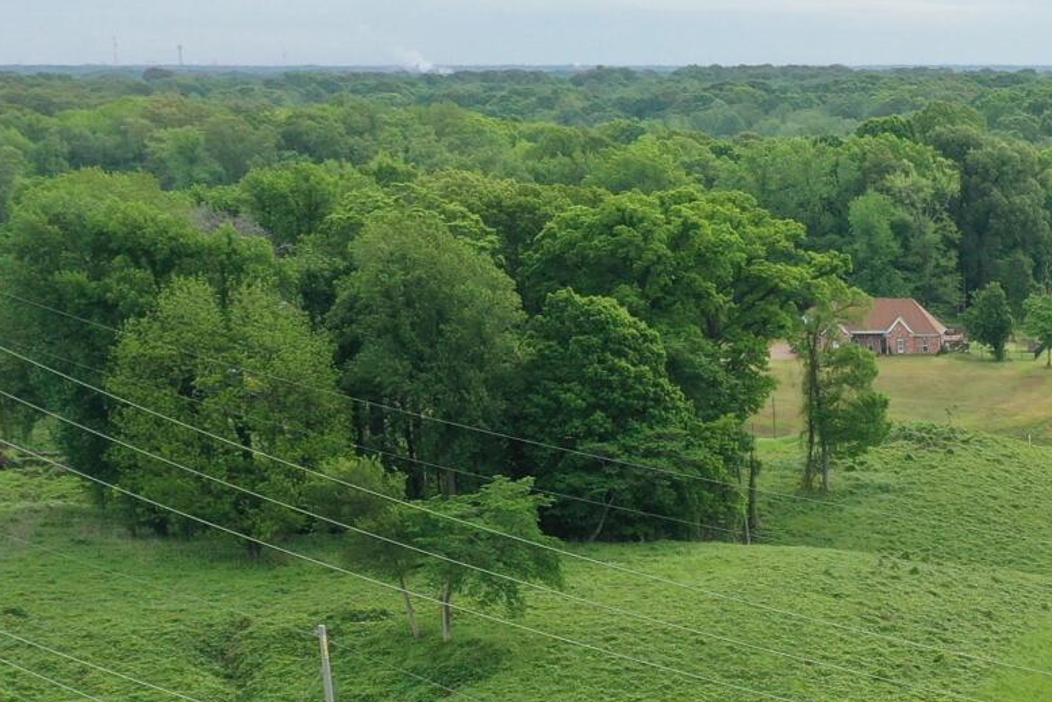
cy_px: 862
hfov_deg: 16.8
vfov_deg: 12.4
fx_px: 3156
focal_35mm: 108
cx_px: 1665
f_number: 5
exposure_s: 1/200
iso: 100
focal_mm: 10.26
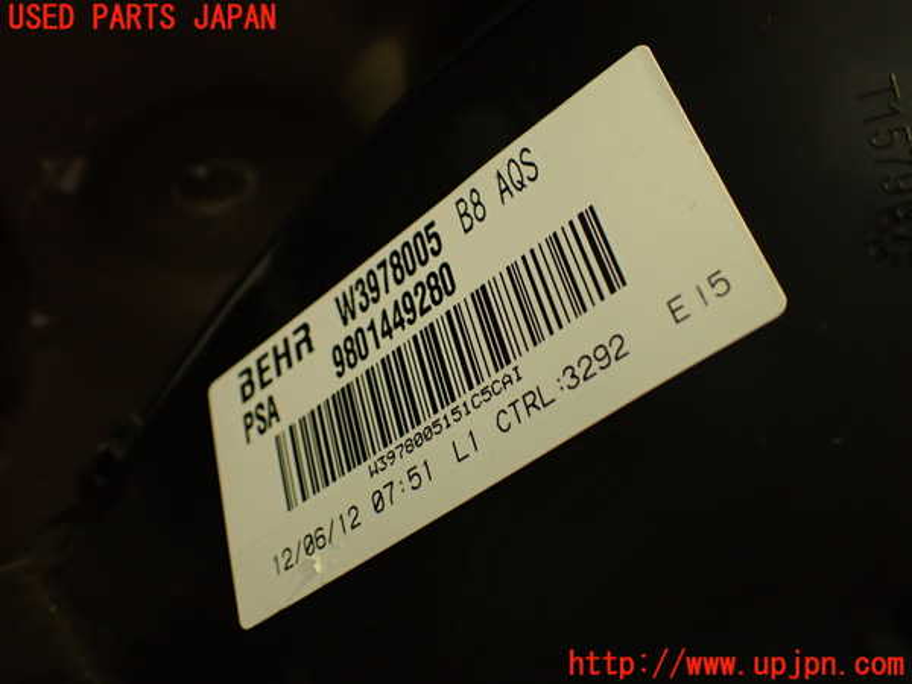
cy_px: 342
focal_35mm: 36
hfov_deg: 51.4
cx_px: 456
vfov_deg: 39.7
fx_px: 948
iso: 320
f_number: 2.5
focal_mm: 6.37
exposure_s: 1/40
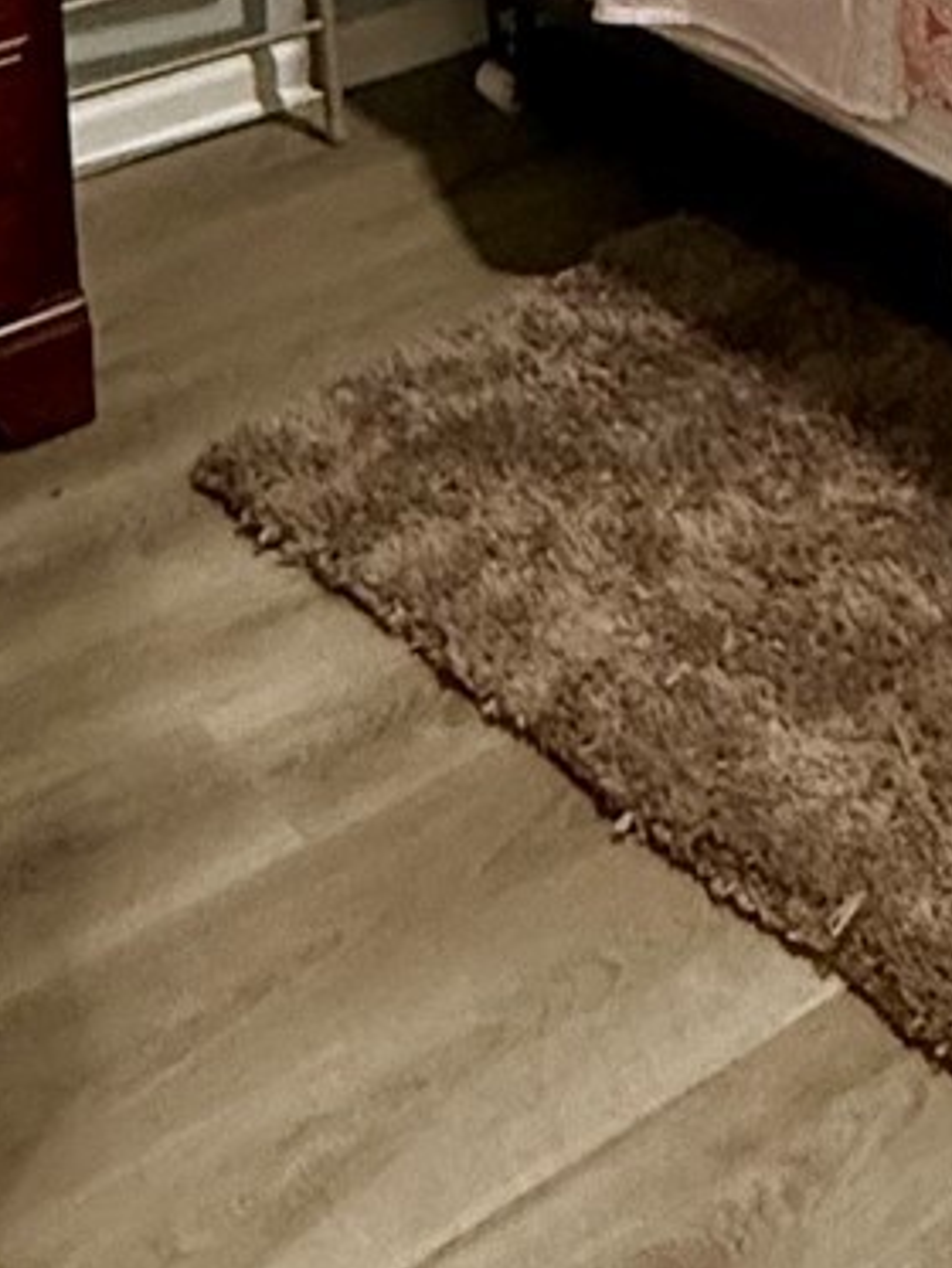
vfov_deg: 22.7
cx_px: 581
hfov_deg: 20.4
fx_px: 2639
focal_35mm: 72
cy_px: -568
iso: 500
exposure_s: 1/60
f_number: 2.2
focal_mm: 2.22
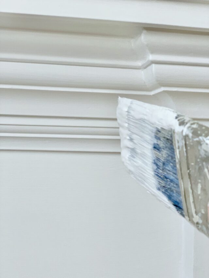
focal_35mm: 52
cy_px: 139
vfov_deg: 36.8
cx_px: 104
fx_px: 419
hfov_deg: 28.0
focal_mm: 6
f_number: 2.4
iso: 125
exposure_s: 1/61
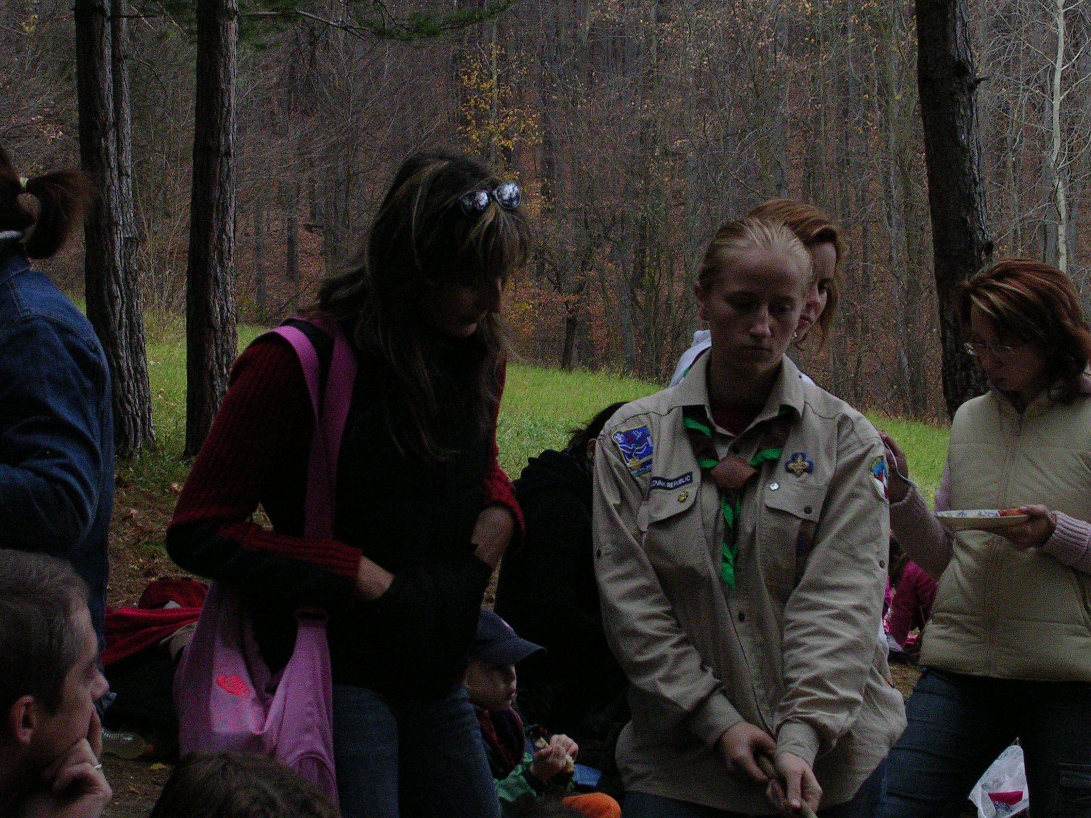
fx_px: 2868
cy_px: 409
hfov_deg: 21.5
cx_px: 546
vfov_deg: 16.2
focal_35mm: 91
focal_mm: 13.7
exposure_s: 1/90
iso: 200
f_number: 4.2
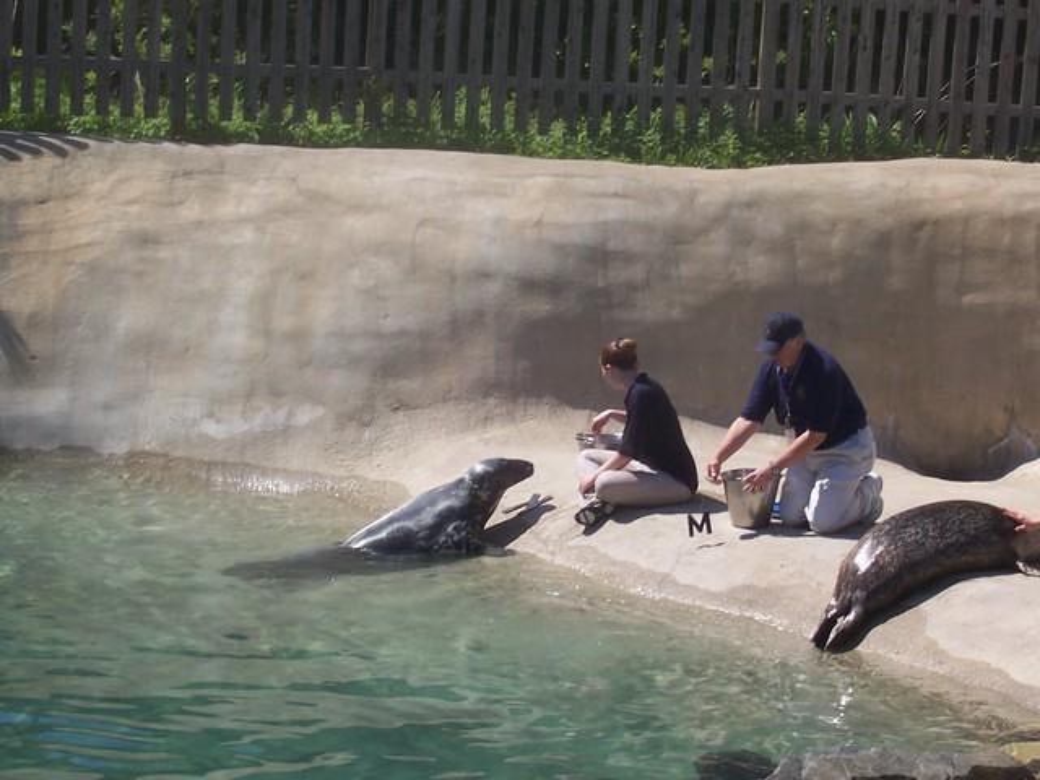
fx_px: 3335
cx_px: 520
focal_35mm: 111
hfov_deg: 17.7
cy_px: 390
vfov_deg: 13.3
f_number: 9.5
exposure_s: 1/180
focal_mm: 16.8
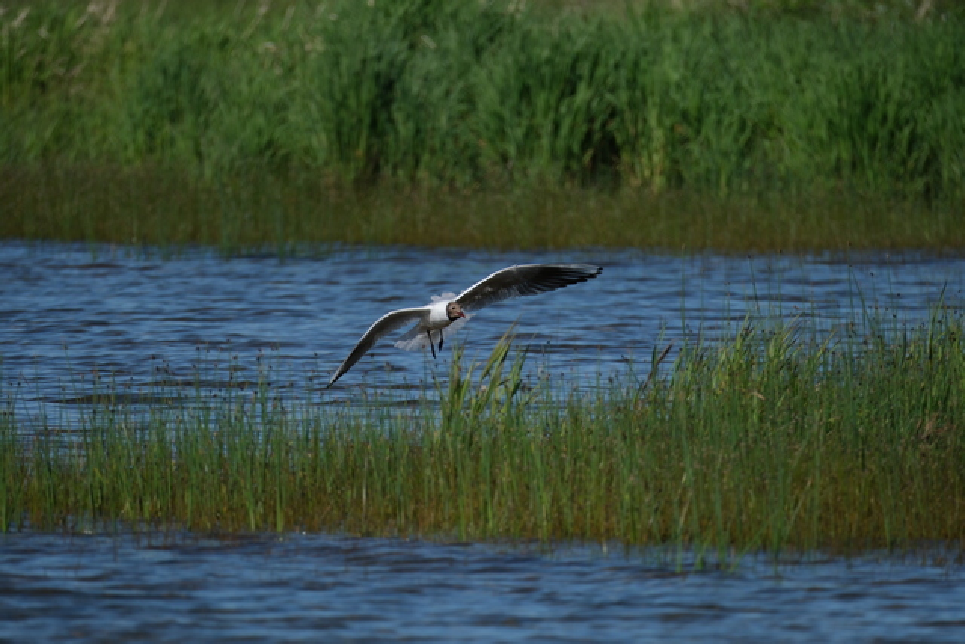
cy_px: 322
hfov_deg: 2.3
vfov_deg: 1.5
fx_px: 24129
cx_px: 482
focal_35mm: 900
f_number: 8
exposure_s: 1/1700
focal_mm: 600
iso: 500
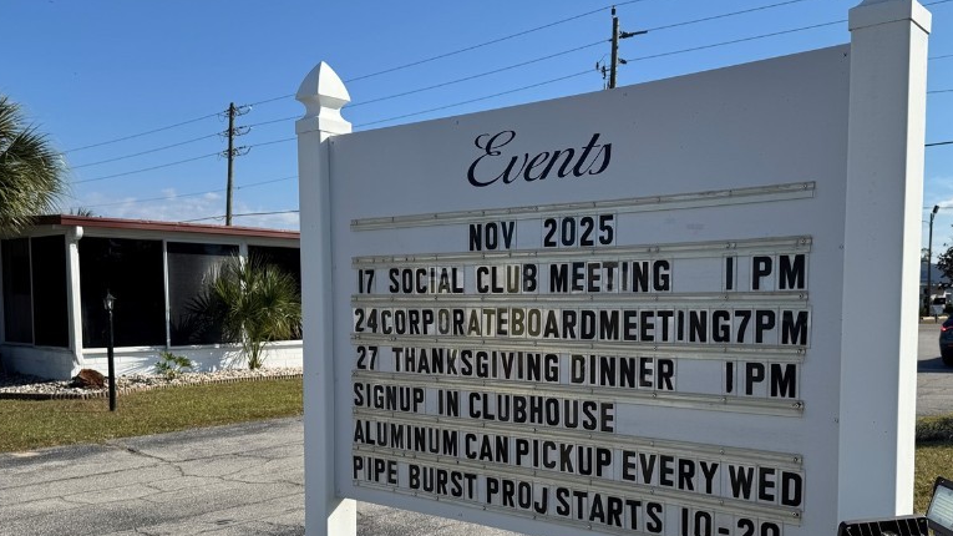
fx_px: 884
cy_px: 371
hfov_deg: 55.9
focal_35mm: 35
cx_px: 599
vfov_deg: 33.3
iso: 80
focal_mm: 6.76
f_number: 1.78
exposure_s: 1/4950
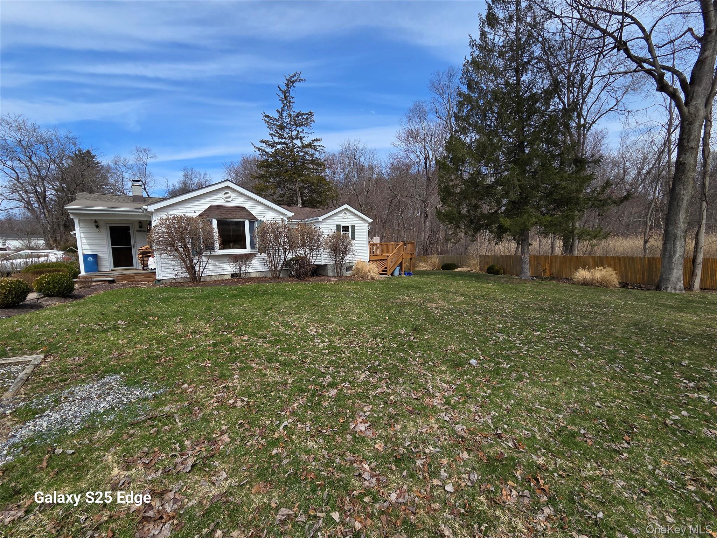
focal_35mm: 13
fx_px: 269
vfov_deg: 89.9
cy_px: 269
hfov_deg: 106.2
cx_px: 358
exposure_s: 1/1659
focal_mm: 2.2
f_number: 2.2
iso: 50
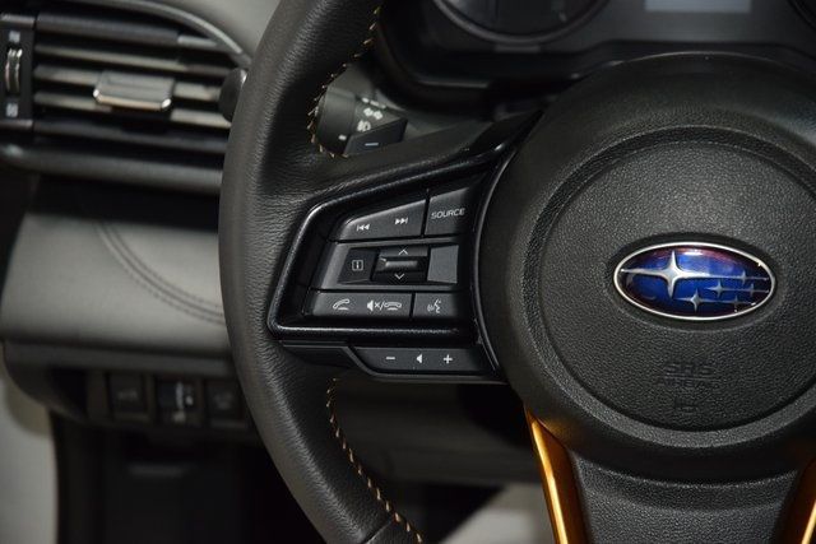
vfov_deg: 13.0
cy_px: 272
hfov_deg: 19.5
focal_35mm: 105
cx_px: 408
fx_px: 2380
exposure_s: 1/40
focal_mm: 70
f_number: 4.5
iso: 1800
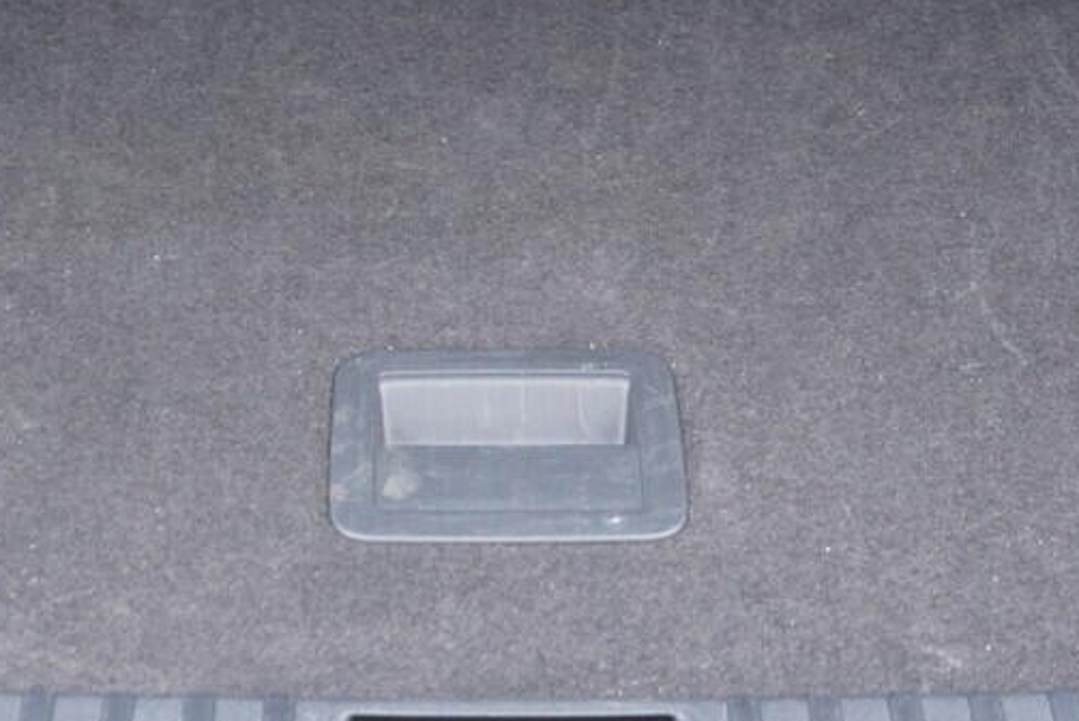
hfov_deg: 19.8
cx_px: 453
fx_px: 3089
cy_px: -277
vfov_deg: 12.8
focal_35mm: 103
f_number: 2.8
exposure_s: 1/40
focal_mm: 24
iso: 1000
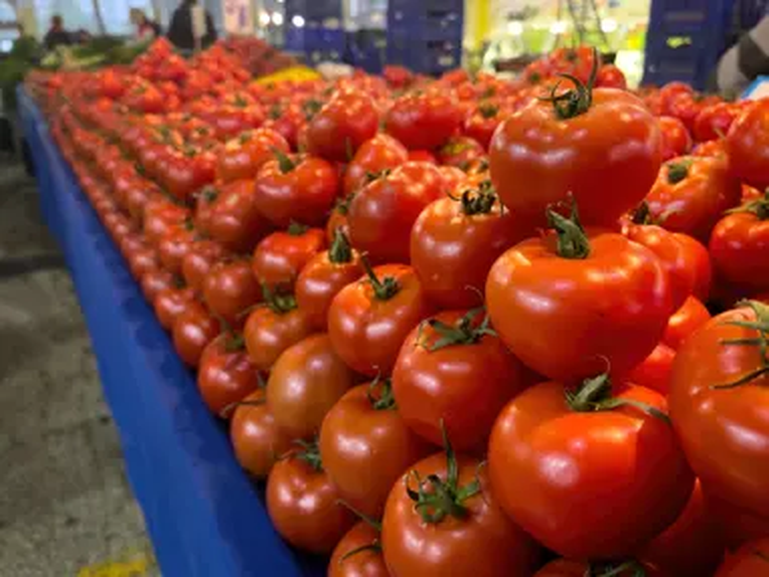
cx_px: 384
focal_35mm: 26
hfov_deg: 67.3
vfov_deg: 53.1
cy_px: 288
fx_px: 578
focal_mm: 5.1
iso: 400
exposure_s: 1/50
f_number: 1.6
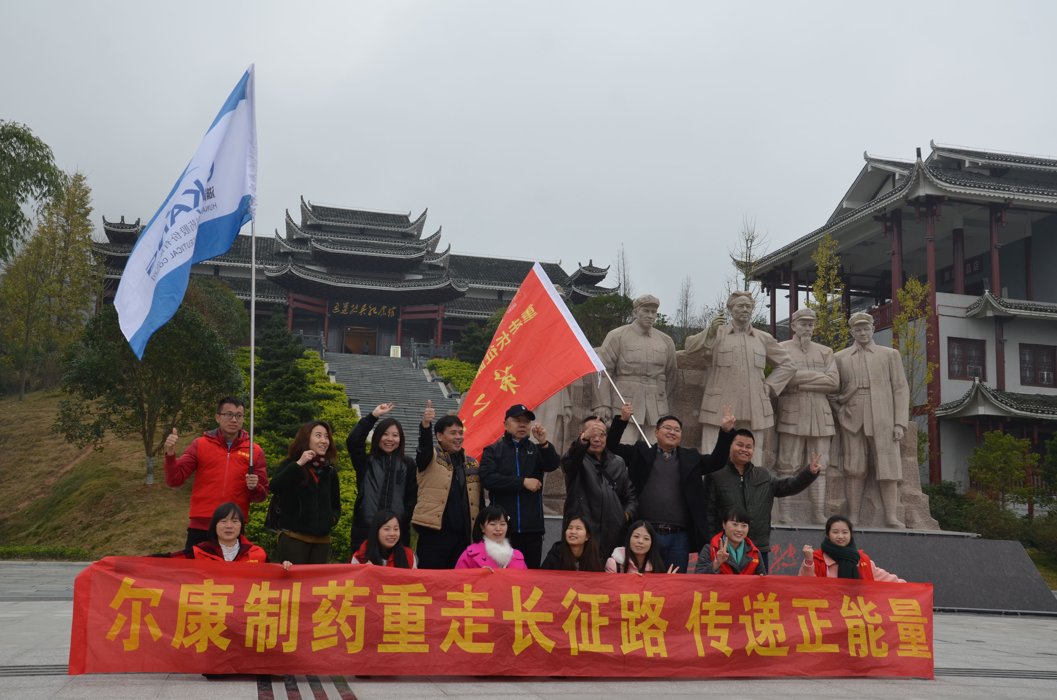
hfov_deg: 49.6
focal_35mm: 39
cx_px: 528
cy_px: 350
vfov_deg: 34.1
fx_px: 1143
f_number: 7.1
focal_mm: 26
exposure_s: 1/200
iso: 200
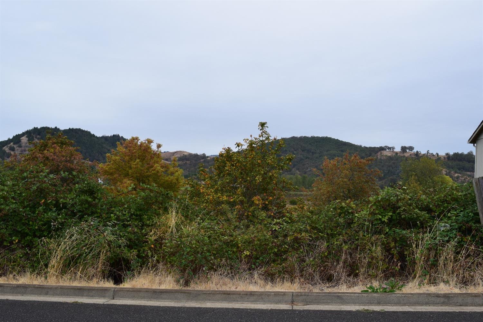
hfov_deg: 53.1
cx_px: 242
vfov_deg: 36.9
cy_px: 161
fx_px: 483
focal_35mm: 36
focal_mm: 24
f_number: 10
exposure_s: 1/320
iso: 400
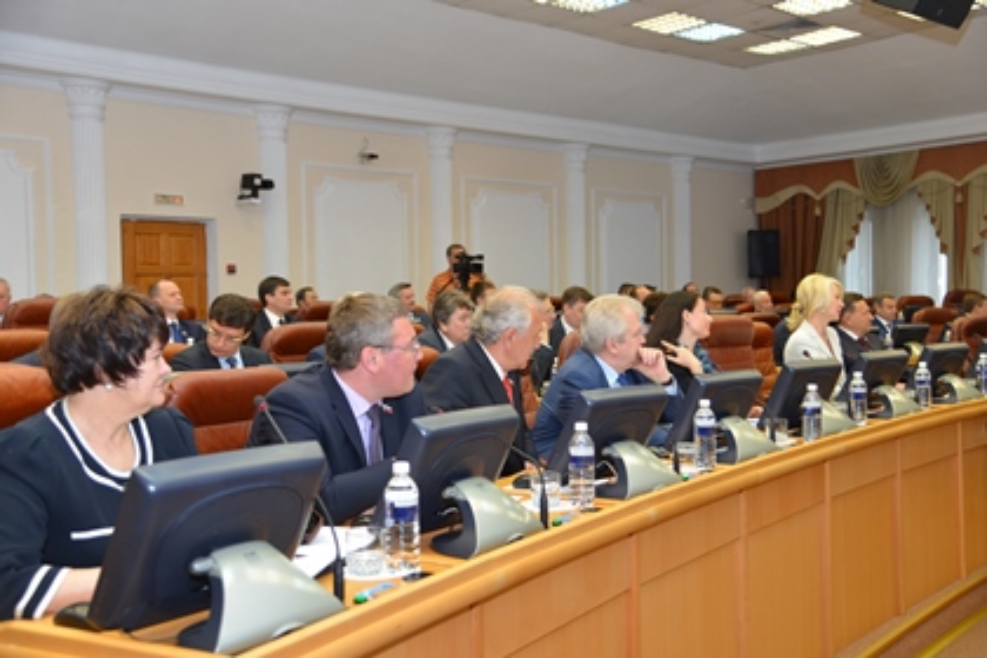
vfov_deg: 35.1
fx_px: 1042
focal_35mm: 38
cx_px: 494
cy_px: 329
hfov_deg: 50.7
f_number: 4
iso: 450
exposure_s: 1/60
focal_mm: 38
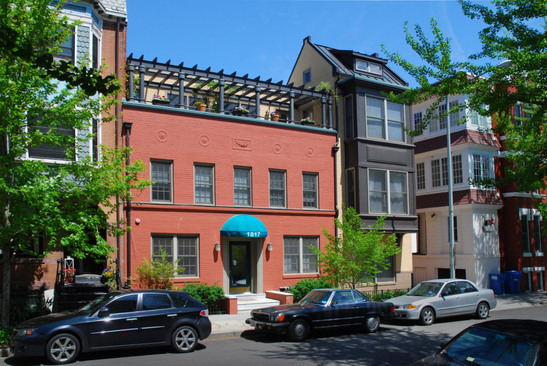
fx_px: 411
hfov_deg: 67.3
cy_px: 183
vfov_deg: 48.0
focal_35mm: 27
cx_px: 274
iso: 200
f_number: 9
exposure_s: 1/320
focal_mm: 18
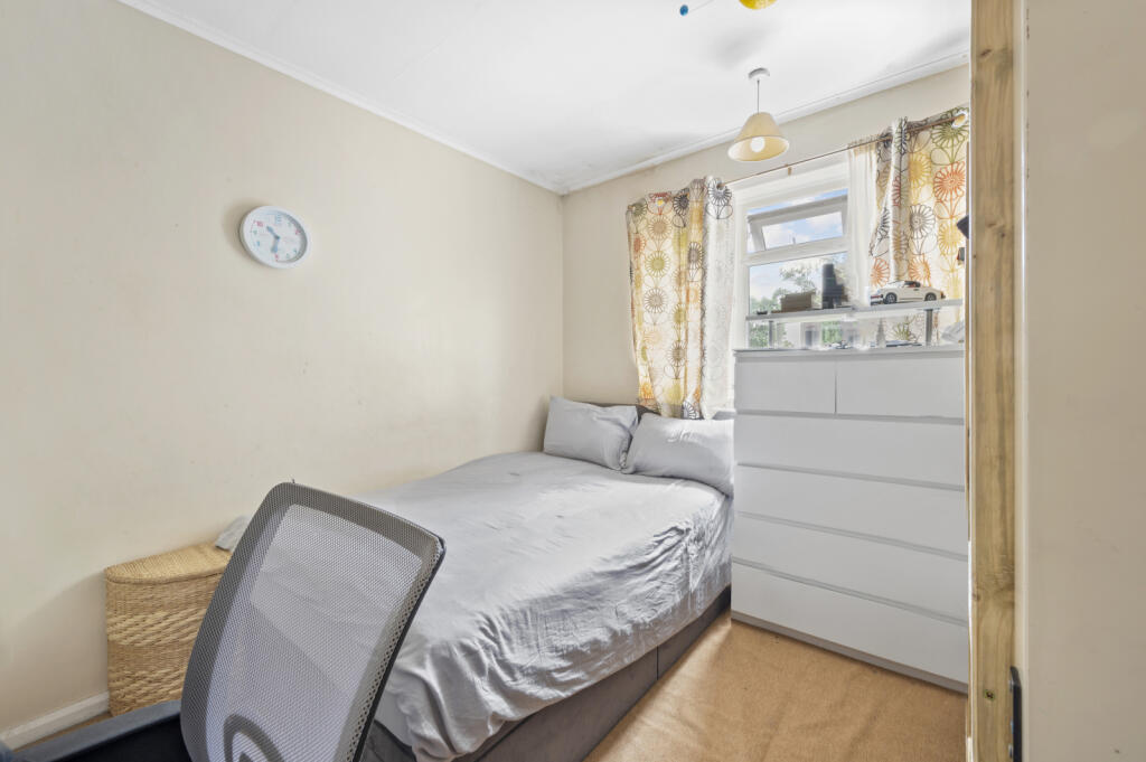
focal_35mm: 14
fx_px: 445
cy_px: 381
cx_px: 573
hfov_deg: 104.3
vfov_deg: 81.1
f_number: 16
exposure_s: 13
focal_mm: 14
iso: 200
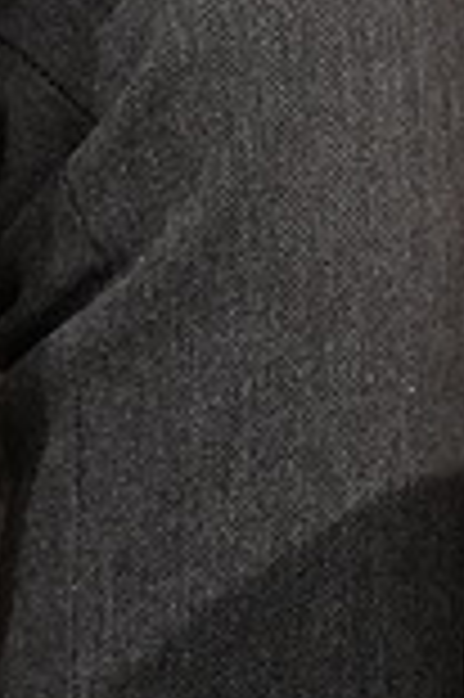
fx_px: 10811
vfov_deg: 3.6
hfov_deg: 2.4
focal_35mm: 558
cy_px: -928
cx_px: -568
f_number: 2.8
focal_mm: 108
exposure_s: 1/50
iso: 6400
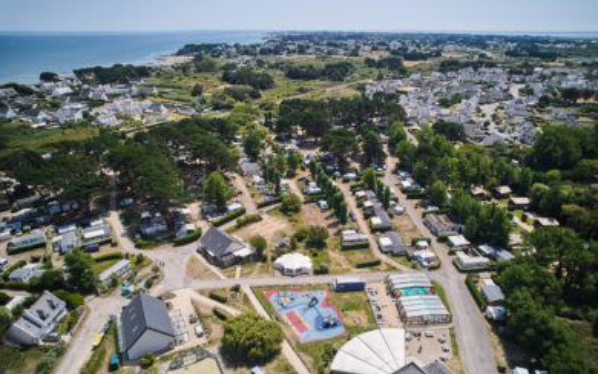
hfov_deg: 77.1
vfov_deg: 53.0
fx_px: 375
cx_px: 305
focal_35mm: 23
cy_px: 192
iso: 100
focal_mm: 8.38
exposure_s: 1/2500
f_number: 2.8
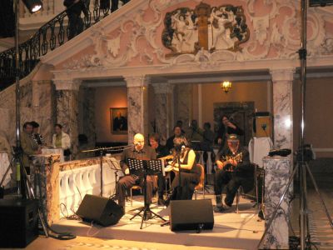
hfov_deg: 45.8
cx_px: 166
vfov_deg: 35.1
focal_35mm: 41
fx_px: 394
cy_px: 125
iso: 400
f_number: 3.1
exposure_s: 1/60
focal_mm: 6.8
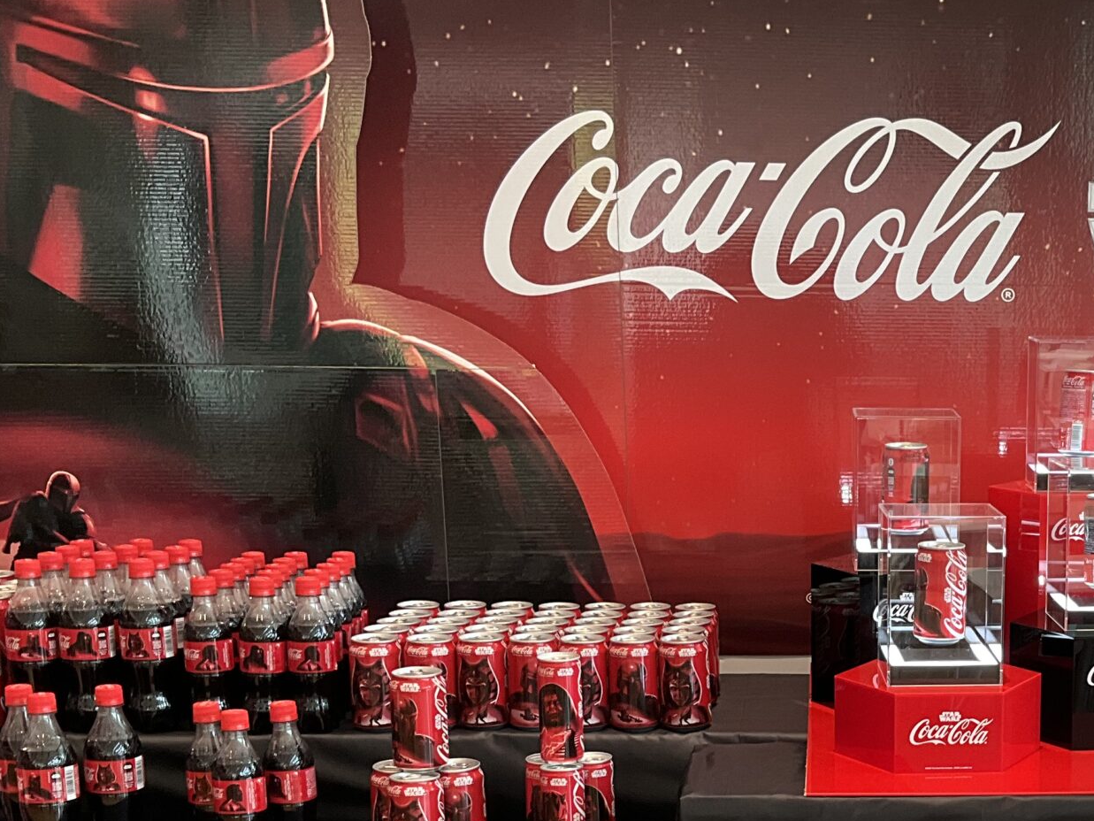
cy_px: 727
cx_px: 960
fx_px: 1896
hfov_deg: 30.9
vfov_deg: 23.8
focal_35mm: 60
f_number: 1.8
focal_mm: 3
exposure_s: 1/50
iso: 50
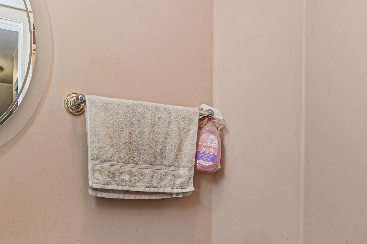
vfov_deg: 33.7
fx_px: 387
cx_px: 140
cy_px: 205
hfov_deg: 50.2
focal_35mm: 38
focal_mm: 16
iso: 160
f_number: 4
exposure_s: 1/30
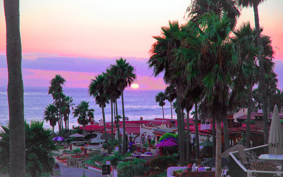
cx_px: 142
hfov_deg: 19.5
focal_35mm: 107
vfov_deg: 12.2
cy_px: 92
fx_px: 825
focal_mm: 70
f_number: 4.5
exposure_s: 1/100
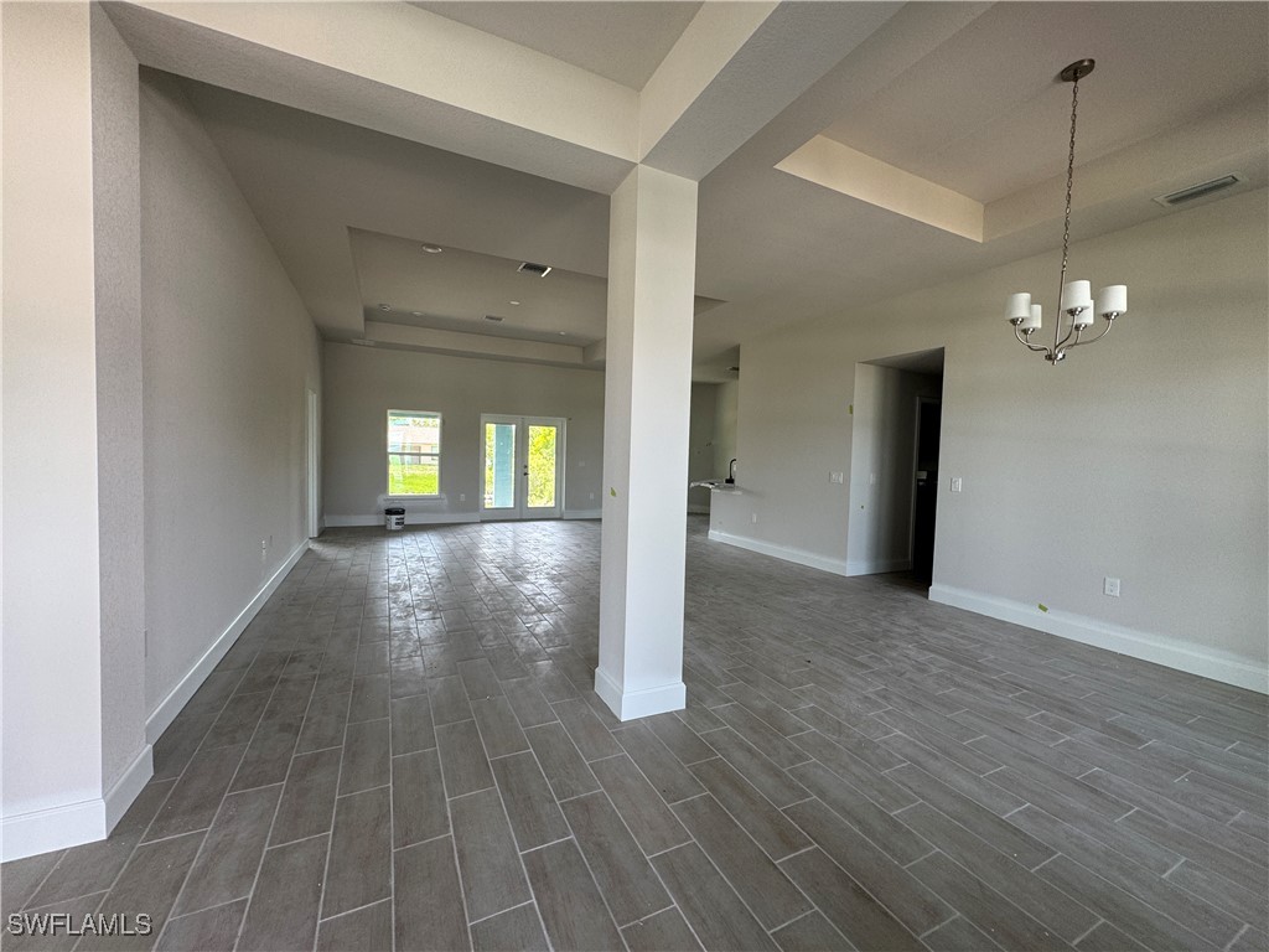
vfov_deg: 85.7
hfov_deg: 102.1
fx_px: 513
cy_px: 476
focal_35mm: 14
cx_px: 634
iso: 80
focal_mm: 2.22
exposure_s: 1/99
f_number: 2.2
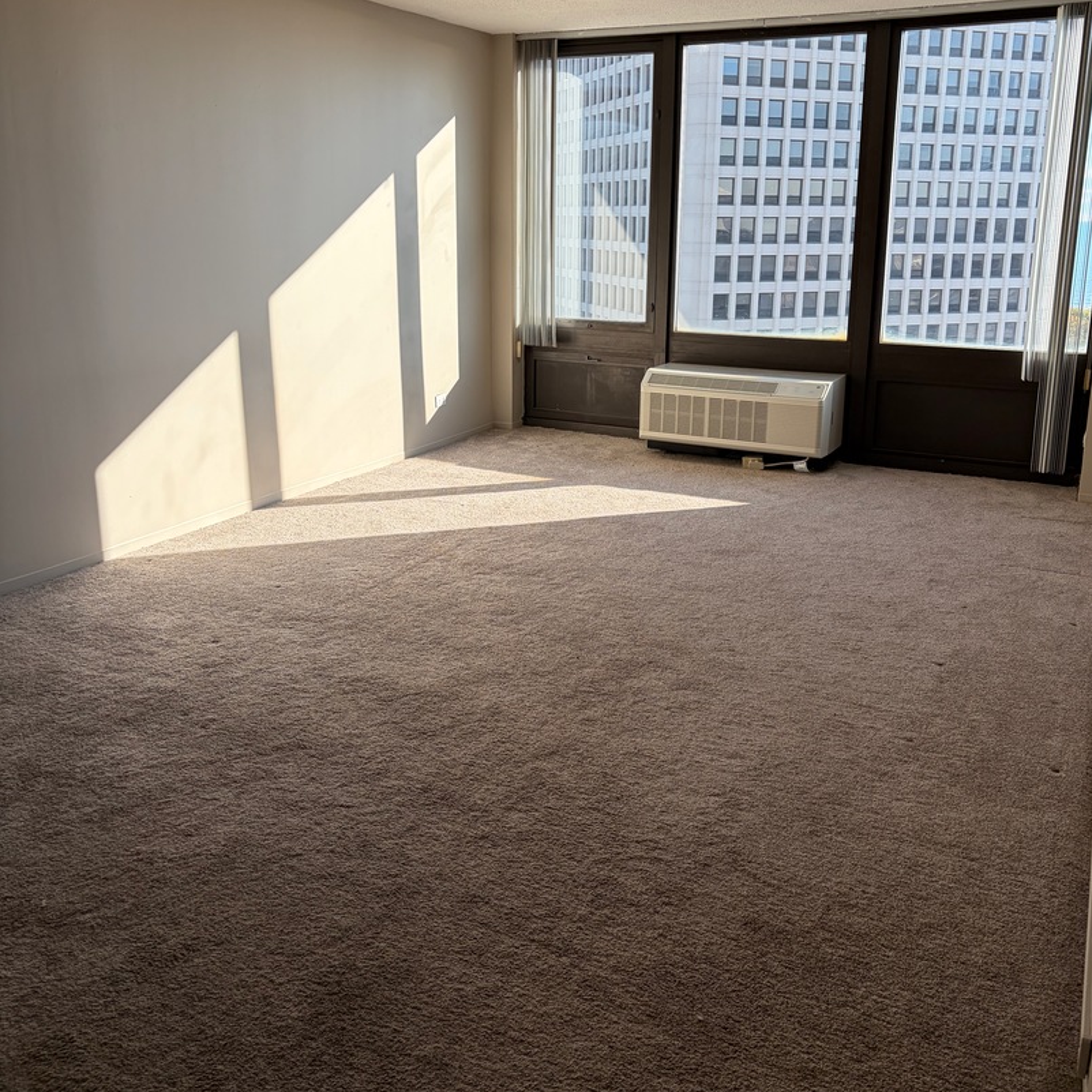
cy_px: 450
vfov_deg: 52.3
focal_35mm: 31
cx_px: 551
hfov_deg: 52.5
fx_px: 1106
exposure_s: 1/987
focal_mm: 5.96
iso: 64
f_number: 1.6
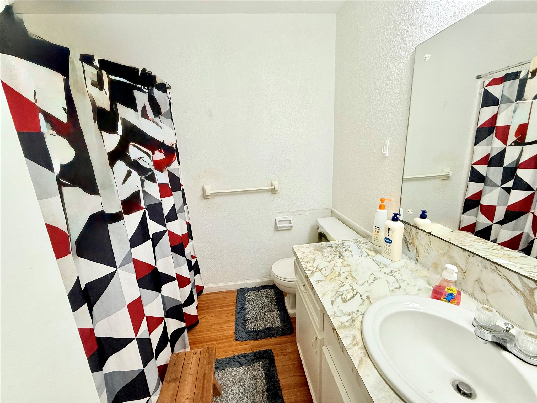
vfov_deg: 85.7
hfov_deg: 102.1
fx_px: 217
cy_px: 202
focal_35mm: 14
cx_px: 268
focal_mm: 2.22
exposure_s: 1/120
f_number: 2.2
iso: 125
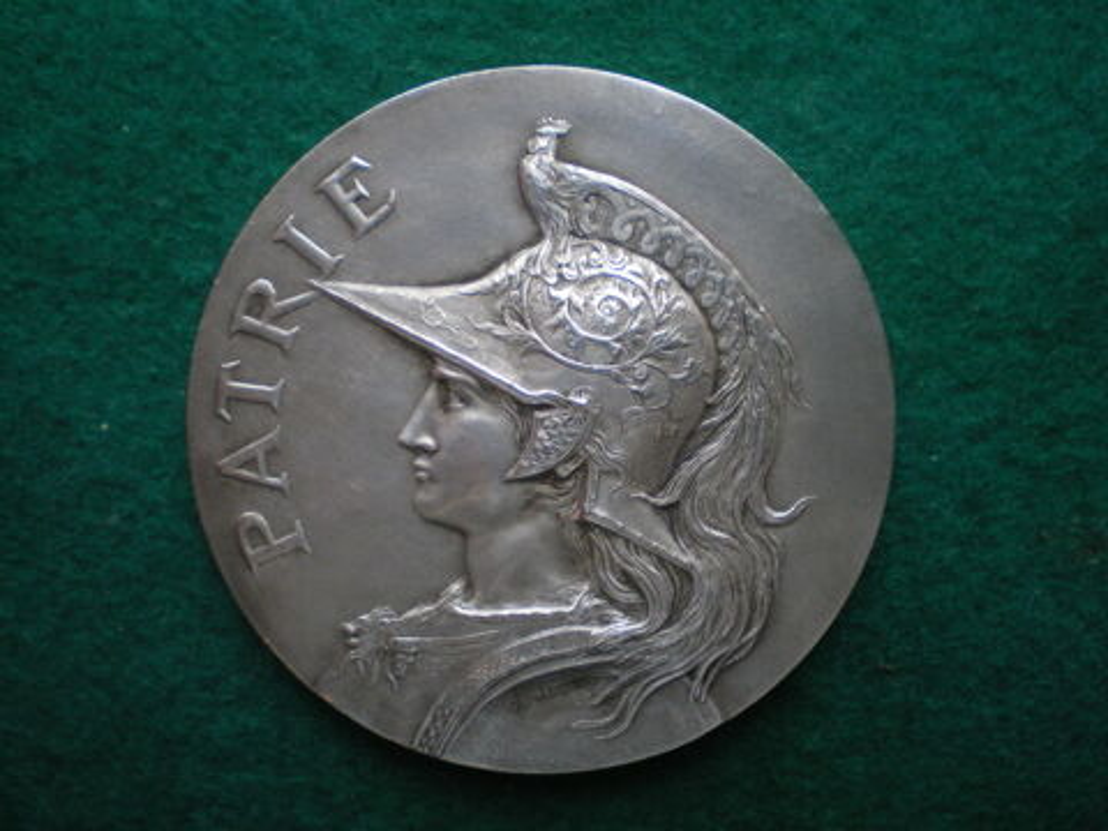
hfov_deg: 49.0
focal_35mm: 38
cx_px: 554
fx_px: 1216
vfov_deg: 37.7
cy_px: 416
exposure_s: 1/50
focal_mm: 6.3
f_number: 3.1
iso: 200
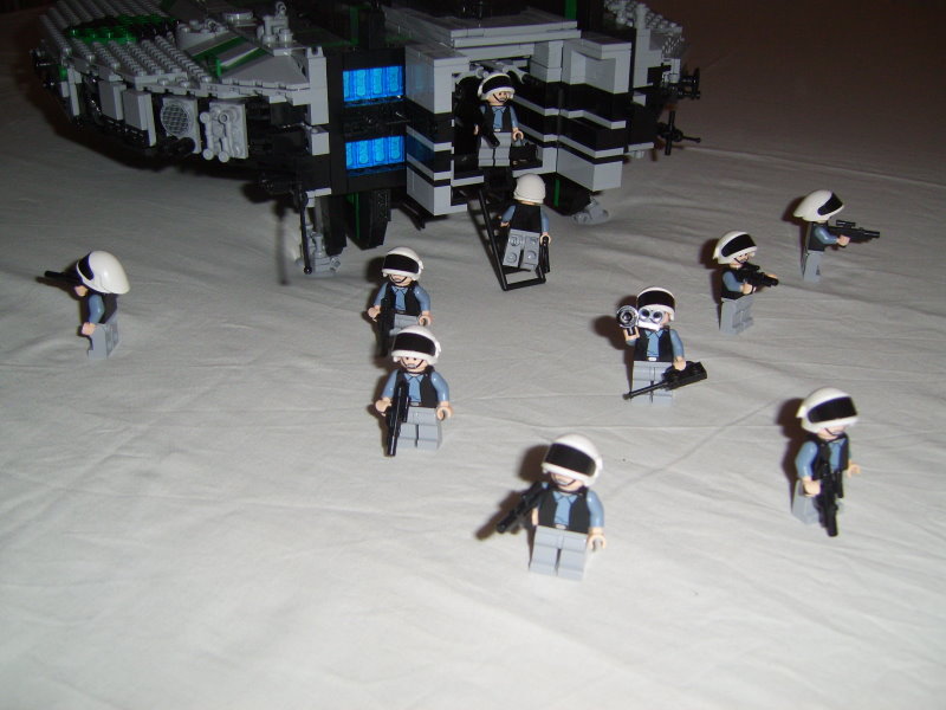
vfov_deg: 37.7
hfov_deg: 49.0
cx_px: 473
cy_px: 355
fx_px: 1038
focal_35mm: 38
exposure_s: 1/30
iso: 100
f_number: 2.8
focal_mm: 7.8
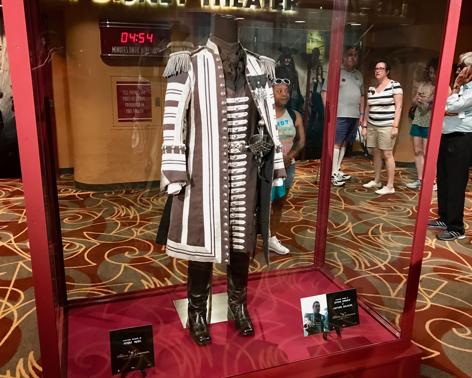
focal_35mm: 30
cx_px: 221
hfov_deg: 58.7
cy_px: 184
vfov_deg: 48.5
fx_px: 419
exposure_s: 1/15
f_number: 1.8
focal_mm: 3.99
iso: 100
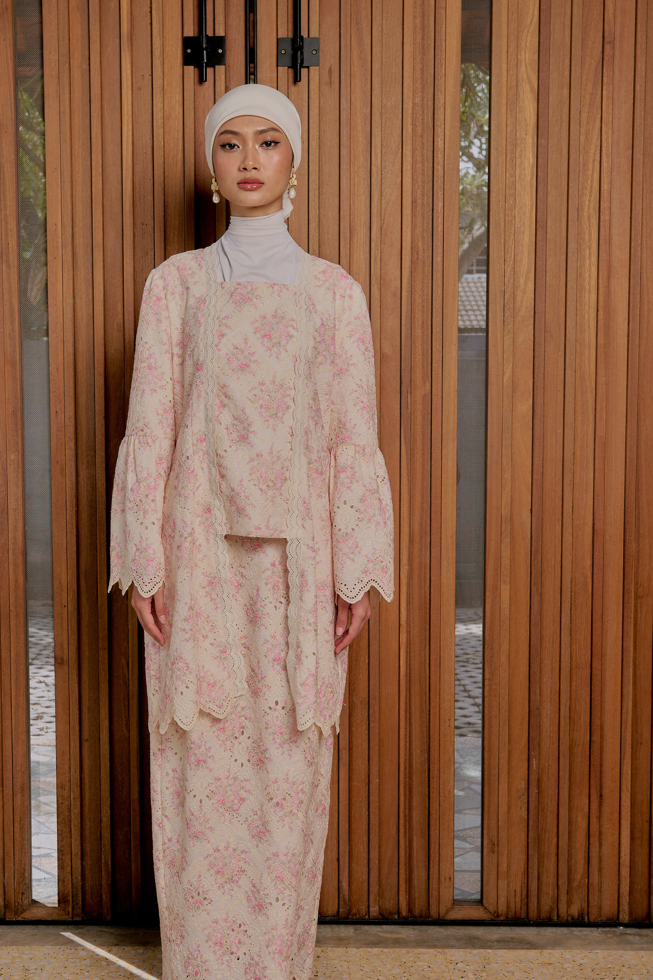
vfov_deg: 41.9
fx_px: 1279
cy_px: 486
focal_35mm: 47
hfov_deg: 28.5
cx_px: 240
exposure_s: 1/125
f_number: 6.3
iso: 200
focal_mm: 36
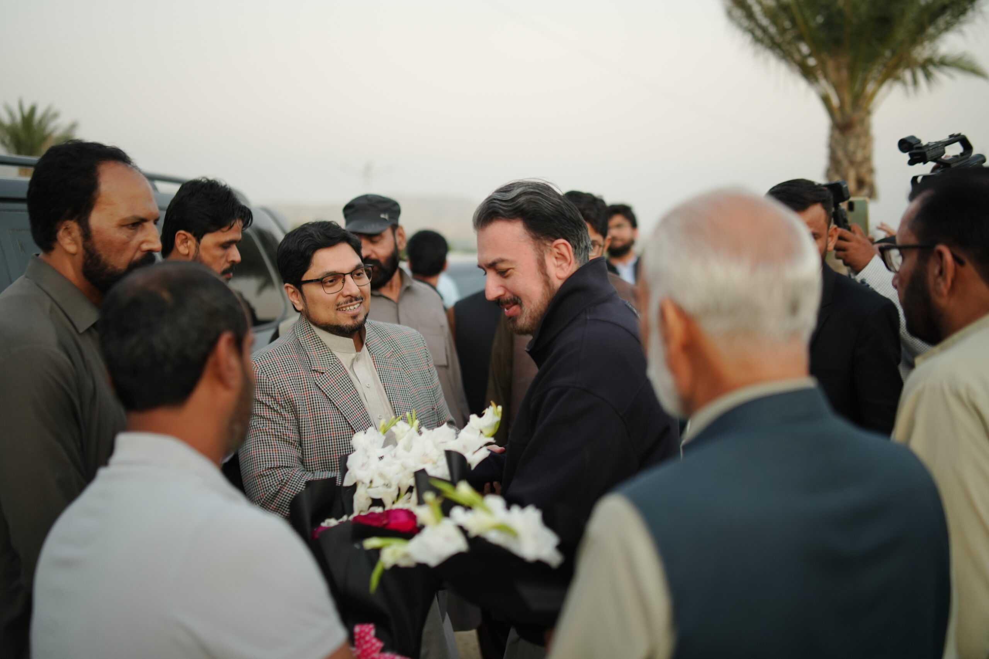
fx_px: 962
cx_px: 494
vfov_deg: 37.9
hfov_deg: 54.4
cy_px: 330
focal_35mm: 35
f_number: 3.2
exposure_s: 1/200
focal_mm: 35
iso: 640
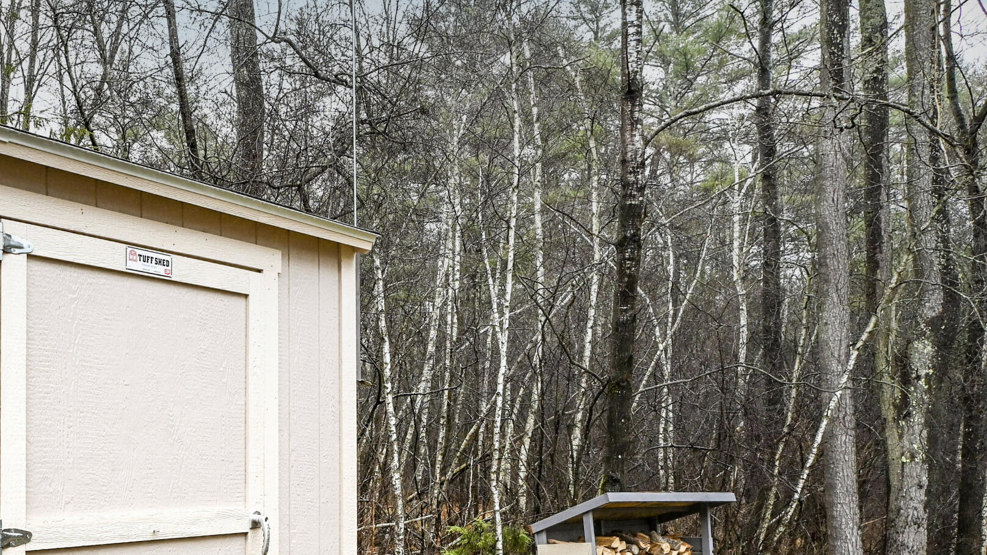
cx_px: 149
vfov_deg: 33.0
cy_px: 419
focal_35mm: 35
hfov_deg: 51.7
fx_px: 916
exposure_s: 1/250
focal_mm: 12
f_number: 5
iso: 200
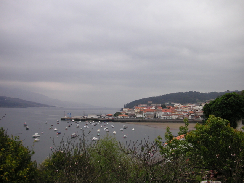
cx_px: 122
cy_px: 92
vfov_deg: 38.7
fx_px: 261
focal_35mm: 37
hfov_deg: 50.1
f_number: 2.8
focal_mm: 6.1
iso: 50
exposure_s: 1/350
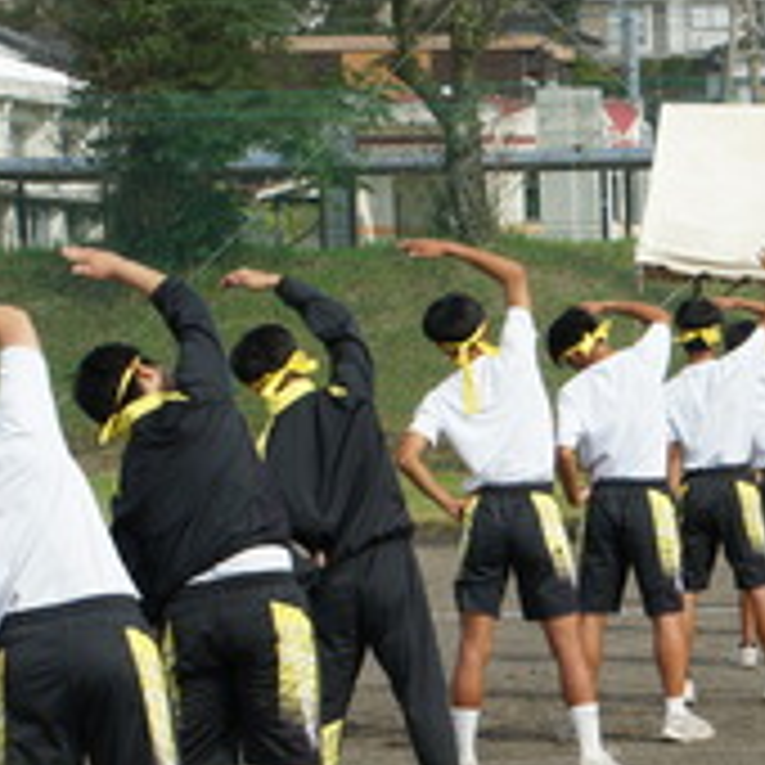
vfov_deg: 7.5
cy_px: 592
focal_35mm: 233
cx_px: 932
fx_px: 5831
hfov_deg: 7.4
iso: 200
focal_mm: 65
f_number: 9
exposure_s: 1/250
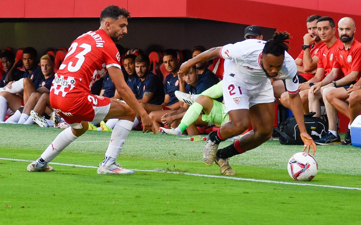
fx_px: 1289
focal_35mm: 131
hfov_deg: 15.9
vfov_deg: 10.0
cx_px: 190
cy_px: 112
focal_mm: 120
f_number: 4
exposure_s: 1/640
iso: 400
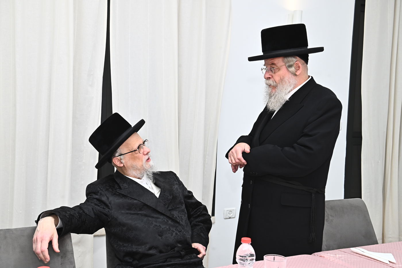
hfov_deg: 39.6
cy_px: 134
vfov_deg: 27.0
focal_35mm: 50
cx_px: 201
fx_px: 558
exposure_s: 1/200
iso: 1250
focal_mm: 50
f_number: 8
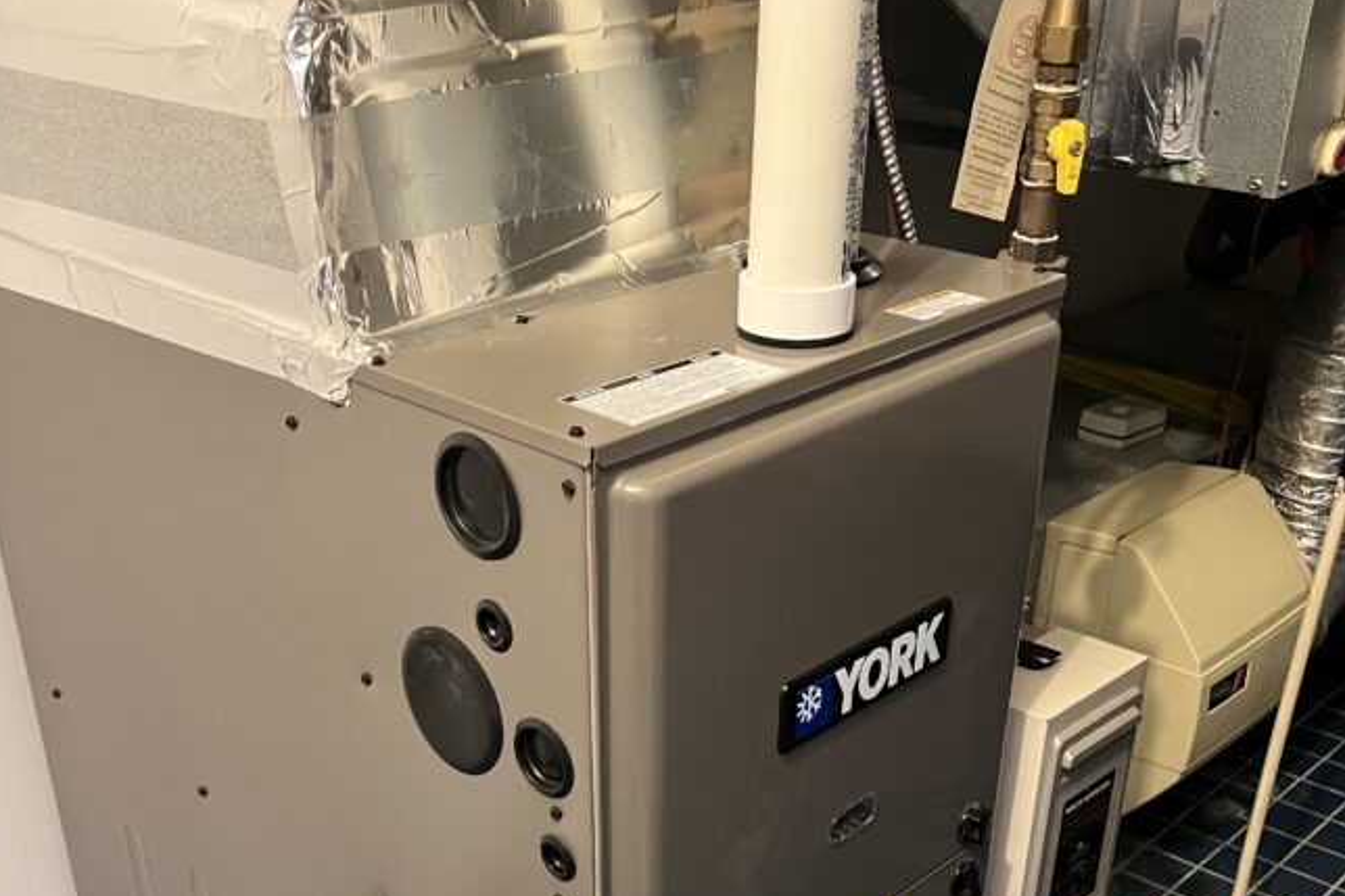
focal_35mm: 43
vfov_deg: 30.4
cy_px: 725
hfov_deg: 45.4
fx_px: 1606
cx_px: 645
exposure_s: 1/40
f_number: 1.5
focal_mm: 5.7
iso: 500
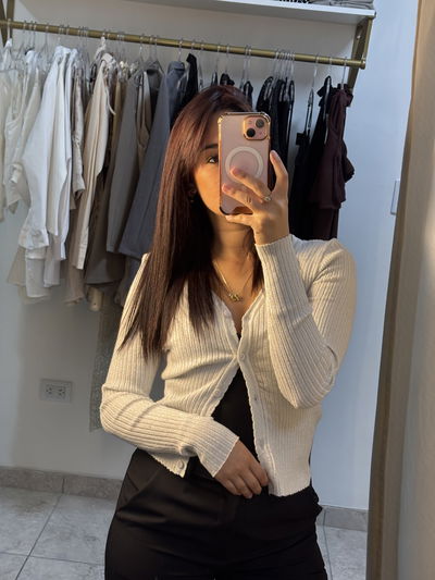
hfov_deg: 28.0
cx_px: 218
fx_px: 871
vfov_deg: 36.8
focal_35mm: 52
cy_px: 290
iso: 50
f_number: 1.6
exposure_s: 1/50
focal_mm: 5.96
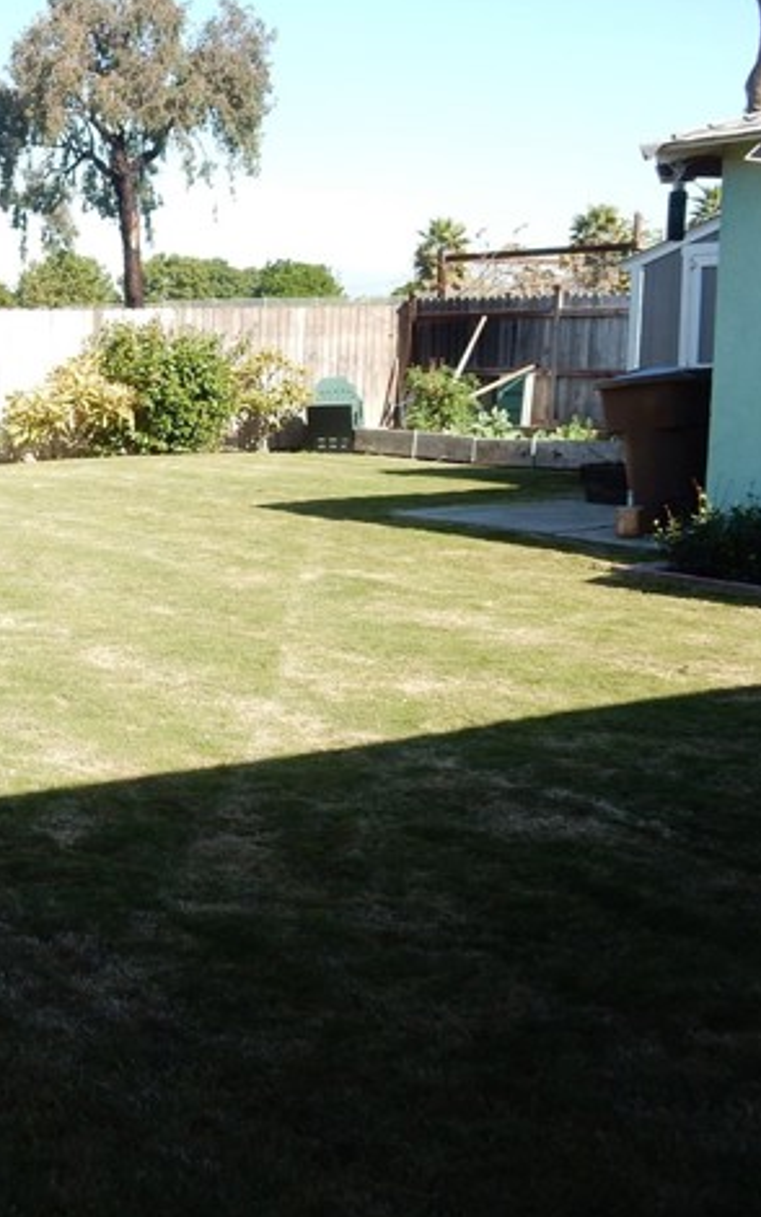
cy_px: 603
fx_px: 1724
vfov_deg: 38.9
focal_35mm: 52
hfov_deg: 23.8
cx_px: -8
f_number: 4
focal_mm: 6.4
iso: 125
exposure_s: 1/400
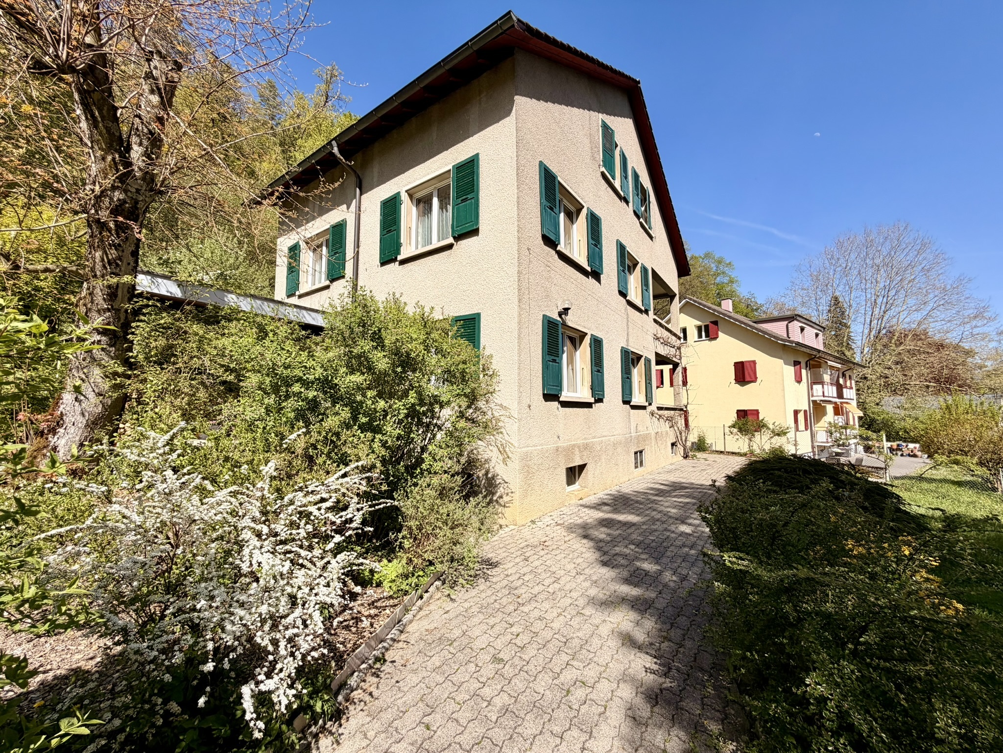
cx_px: 502
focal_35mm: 14
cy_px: 376
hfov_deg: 102.1
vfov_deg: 85.7
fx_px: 406
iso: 25
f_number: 2.2
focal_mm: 2.22
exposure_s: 1/770
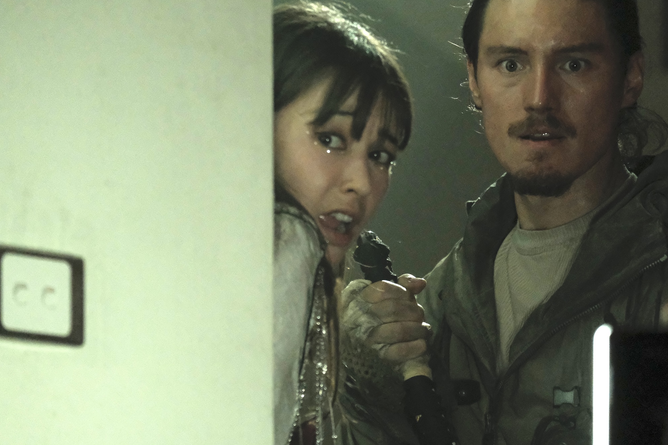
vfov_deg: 7.0
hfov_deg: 10.5
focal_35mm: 196
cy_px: 211
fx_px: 3636
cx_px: 378
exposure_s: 1/160
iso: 12800
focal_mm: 104.9
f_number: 4.2
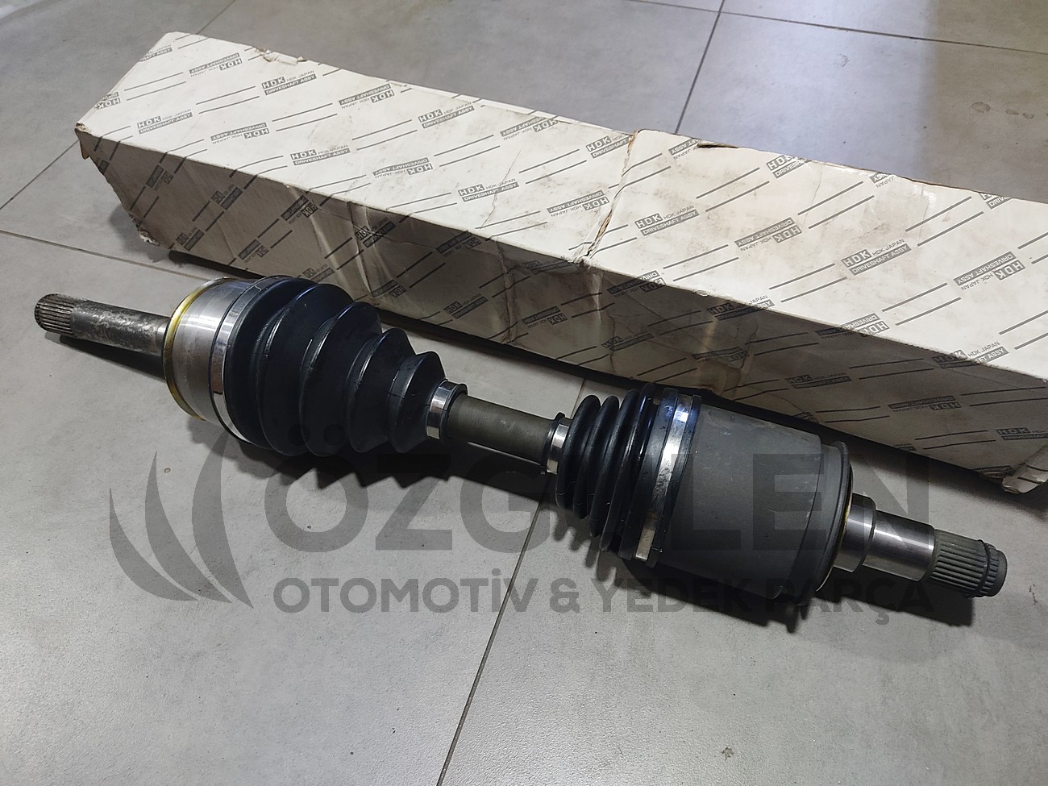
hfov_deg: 67.3
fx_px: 787
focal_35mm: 26
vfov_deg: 53.1
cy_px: 393
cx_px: 524
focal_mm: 4.74
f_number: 1.79
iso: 1140
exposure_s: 1/33
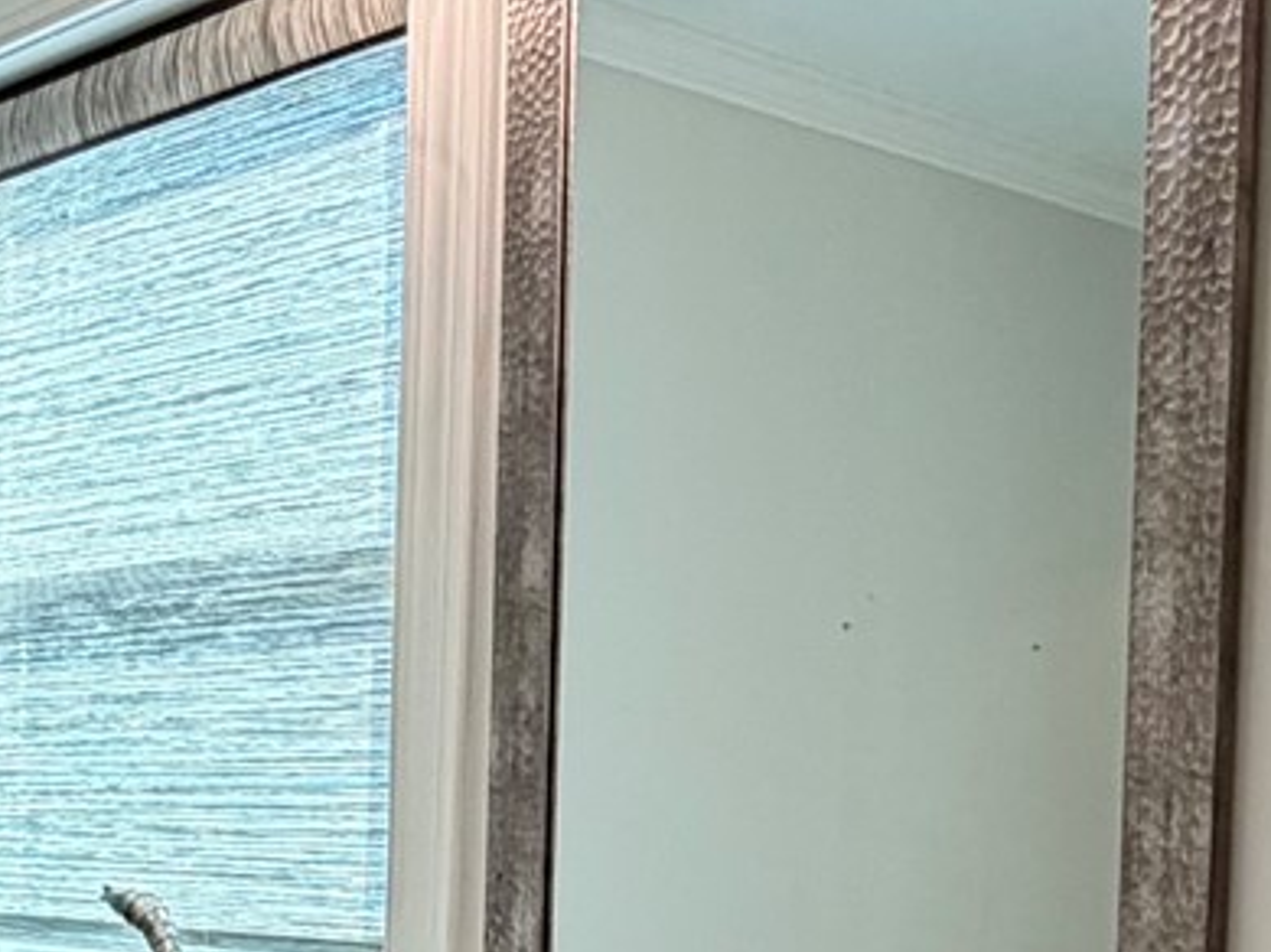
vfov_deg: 20.6
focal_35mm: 69
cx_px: 508
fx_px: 2532
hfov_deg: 28.1
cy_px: 955
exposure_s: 1/60
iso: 250
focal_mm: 2.22
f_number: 2.2
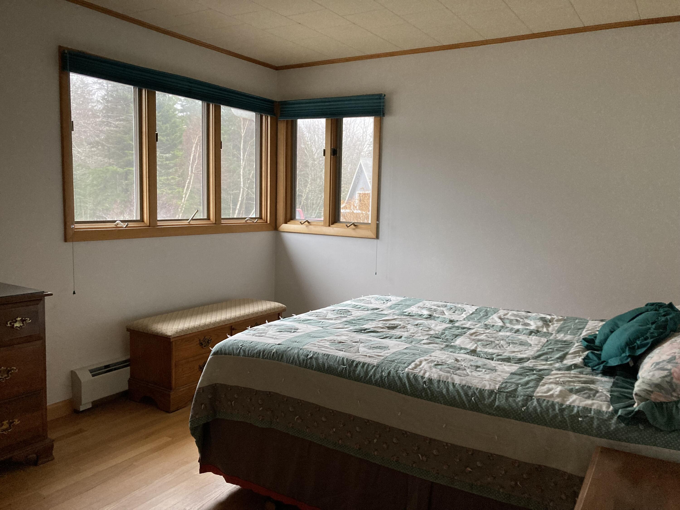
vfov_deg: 49.7
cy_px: 255
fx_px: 550
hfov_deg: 63.4
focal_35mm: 28
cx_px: 340
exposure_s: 1/40
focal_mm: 3.99
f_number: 1.8
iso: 400
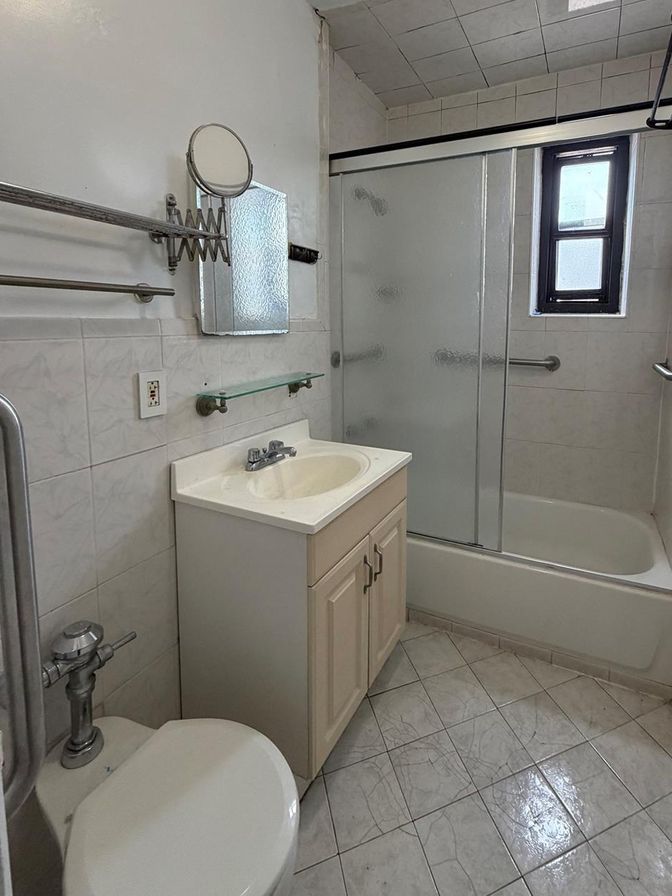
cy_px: 365
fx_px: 440
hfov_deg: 74.0
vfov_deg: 90.0
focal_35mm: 17
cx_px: 399
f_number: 2.2
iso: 250
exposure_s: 1/120
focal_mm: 2.22
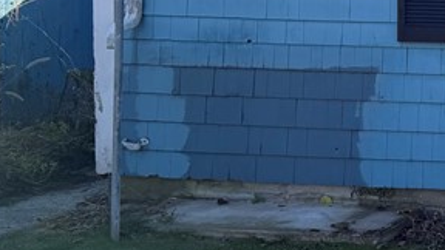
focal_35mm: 93
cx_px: 712
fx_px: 1097
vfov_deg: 12.8
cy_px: 0
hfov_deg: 19.3
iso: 100
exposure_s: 1/1855
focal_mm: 6.76
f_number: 1.78
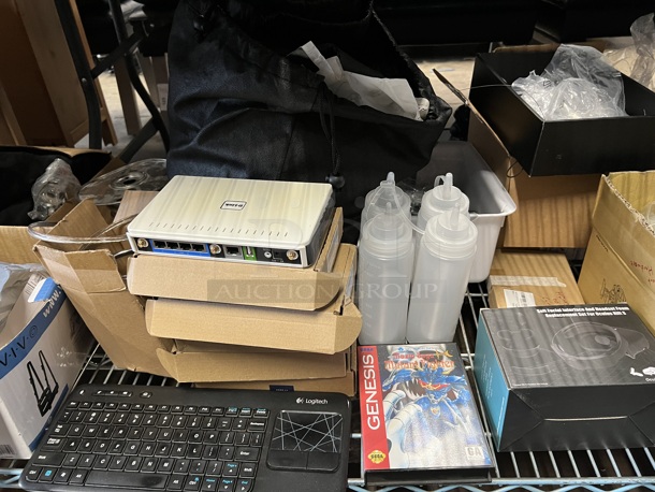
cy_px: 246
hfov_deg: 67.3
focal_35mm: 26
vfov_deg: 53.1
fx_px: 492
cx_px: 328
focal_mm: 5.7
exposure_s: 1/60
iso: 400
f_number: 1.5
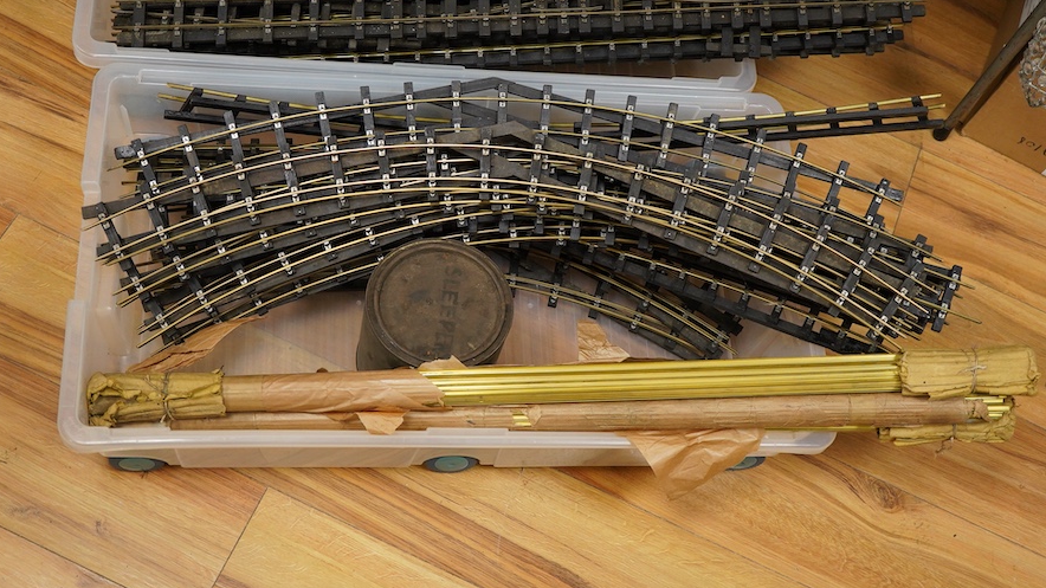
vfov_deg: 24.9
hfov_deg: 42.9
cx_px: 519
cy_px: 248
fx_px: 1331
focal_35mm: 48
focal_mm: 30
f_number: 3.5
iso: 1250
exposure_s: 1/125
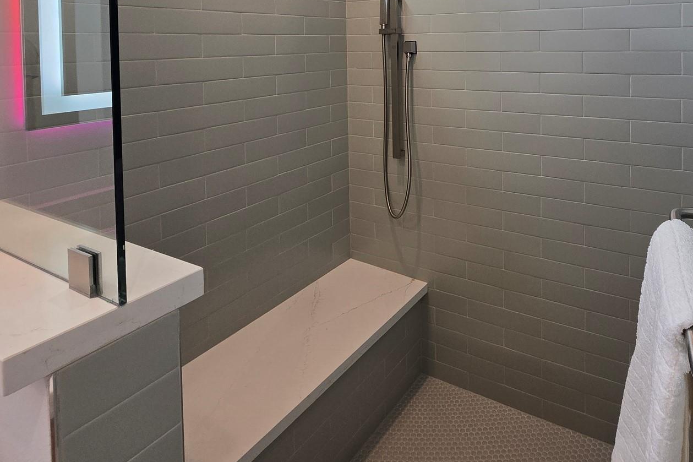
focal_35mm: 22
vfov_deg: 51.7
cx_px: 432
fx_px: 423
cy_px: 62
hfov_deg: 77.2
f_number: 2.2
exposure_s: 1/120
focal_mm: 2.2
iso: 64
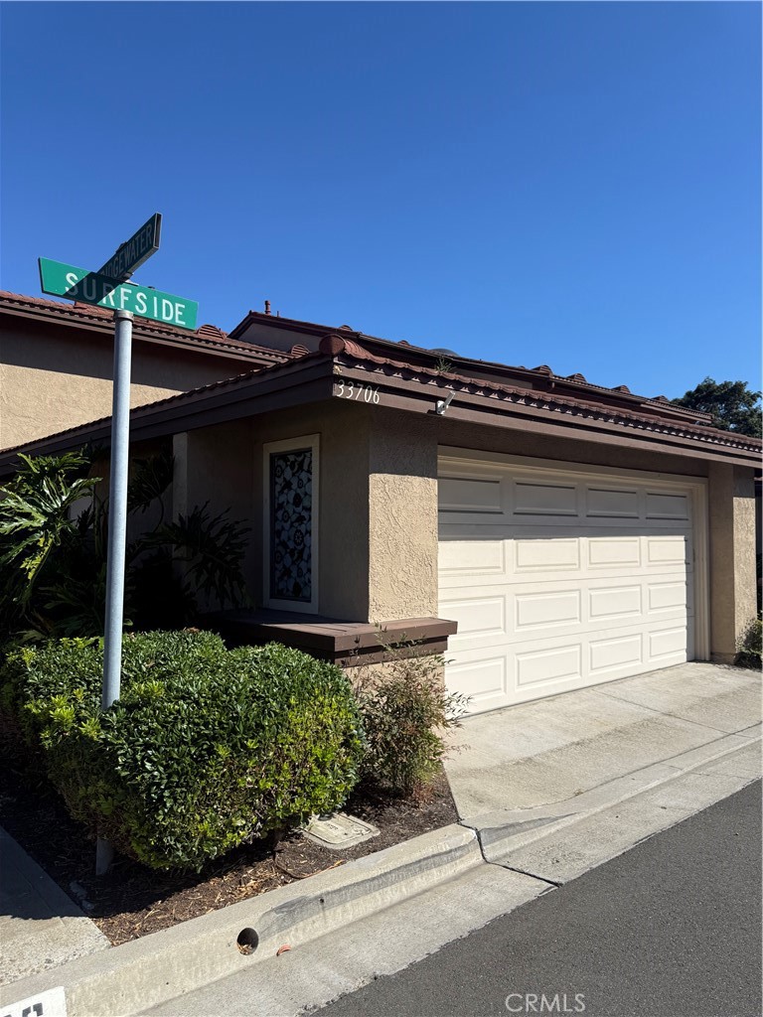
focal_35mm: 24
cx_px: 382
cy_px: 508
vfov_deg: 71.6
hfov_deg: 56.8
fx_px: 705
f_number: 1.78
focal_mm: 6.76
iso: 80
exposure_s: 1/4975
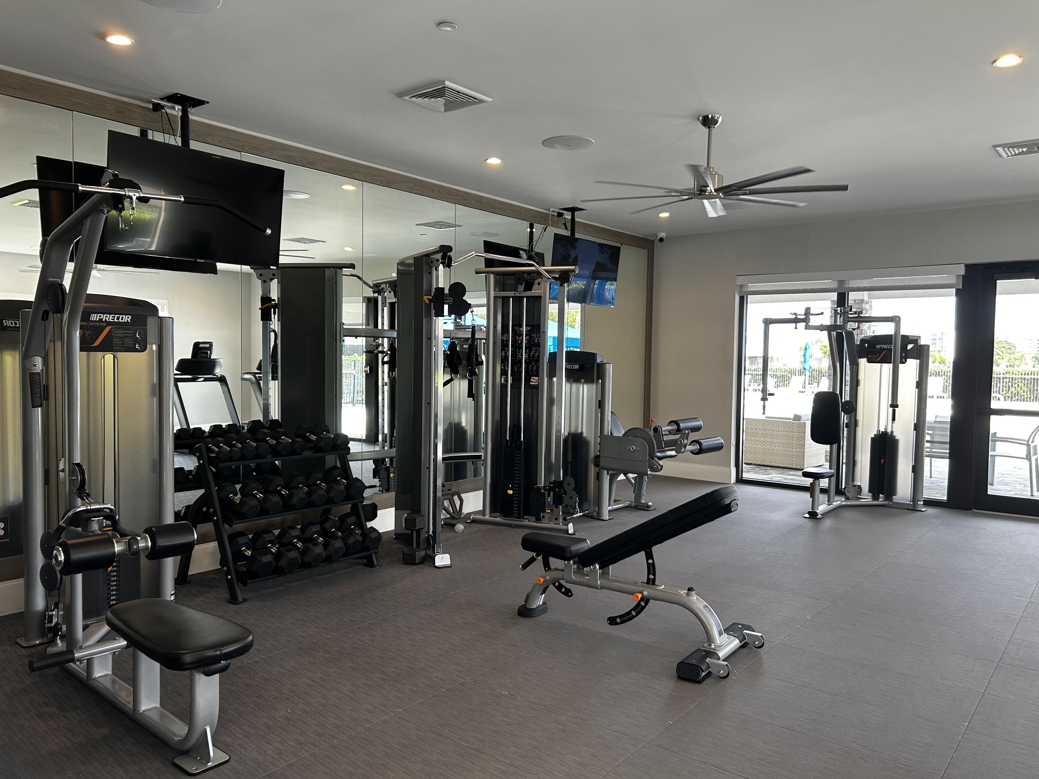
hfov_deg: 67.3
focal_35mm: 26
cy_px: 390
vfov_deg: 53.1
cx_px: 520
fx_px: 780
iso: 100
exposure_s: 1/120
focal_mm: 5.7
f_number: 1.5
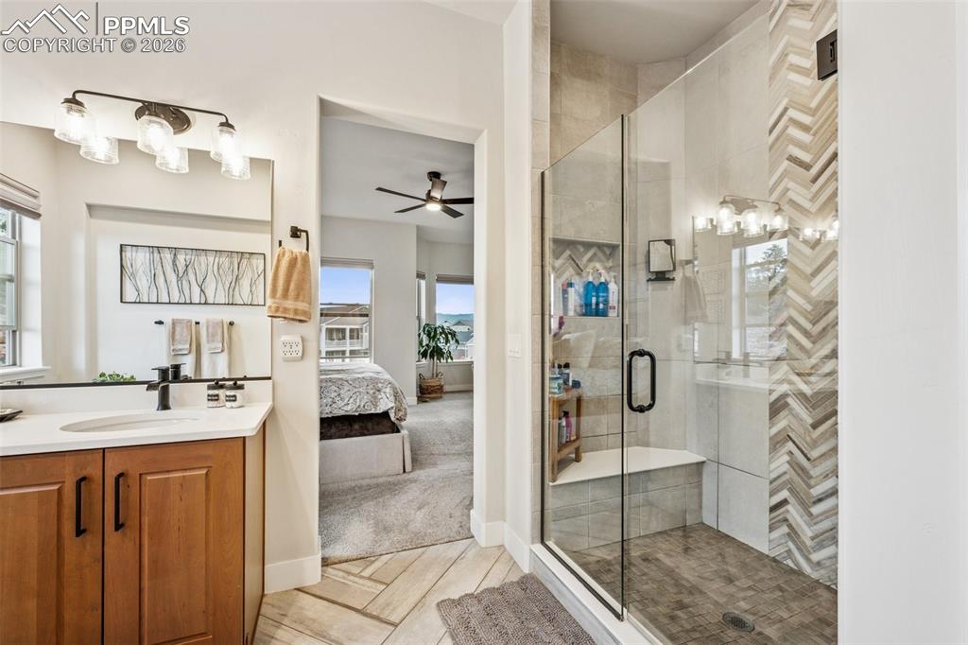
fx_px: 403
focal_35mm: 15
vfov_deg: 77.3
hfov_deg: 100.4
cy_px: 322
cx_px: 484
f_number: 11
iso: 800
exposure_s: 1/15
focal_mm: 15
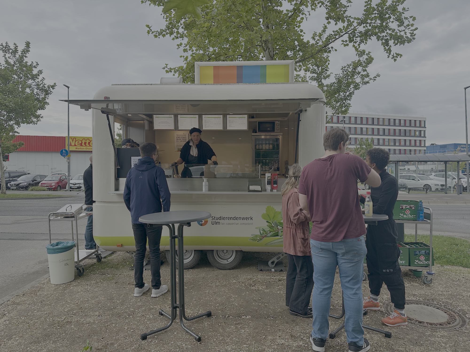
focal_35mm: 24
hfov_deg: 71.6
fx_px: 326
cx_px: 235
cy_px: 176
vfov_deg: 56.8
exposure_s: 1/894
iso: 80
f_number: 1.78
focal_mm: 6.86
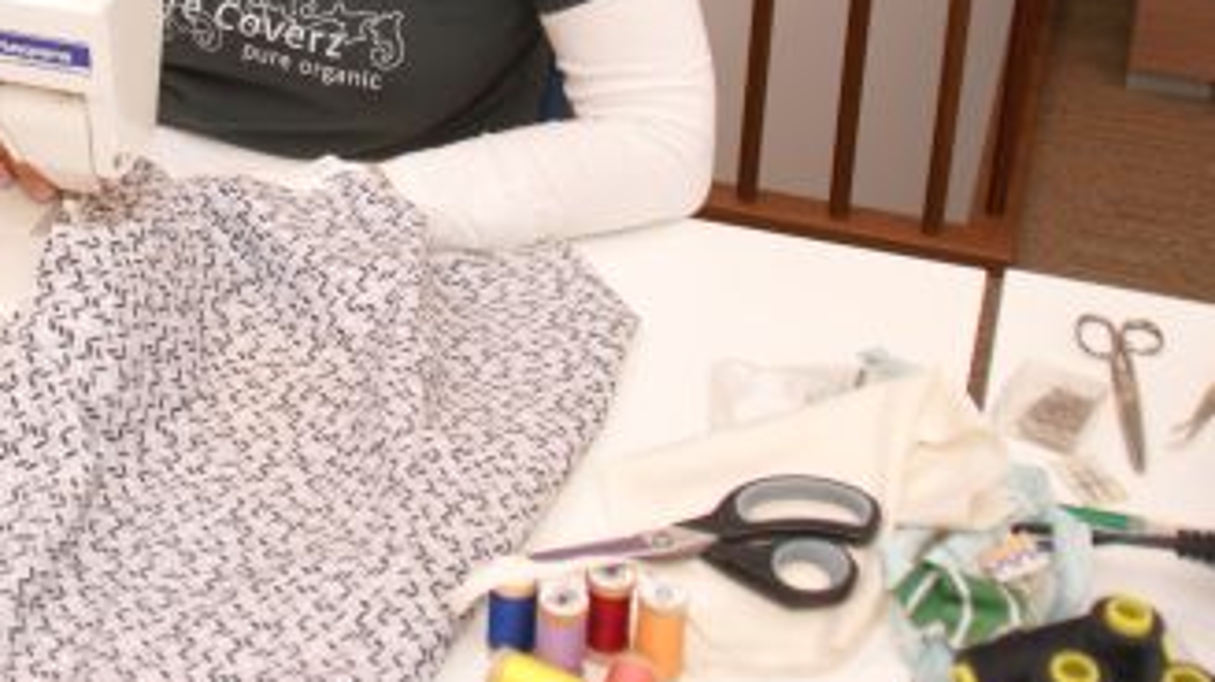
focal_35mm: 76
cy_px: -148
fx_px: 2447
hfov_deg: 27.6
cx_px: 326
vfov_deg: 15.3
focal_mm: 22
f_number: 3.5
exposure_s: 1/80
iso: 200
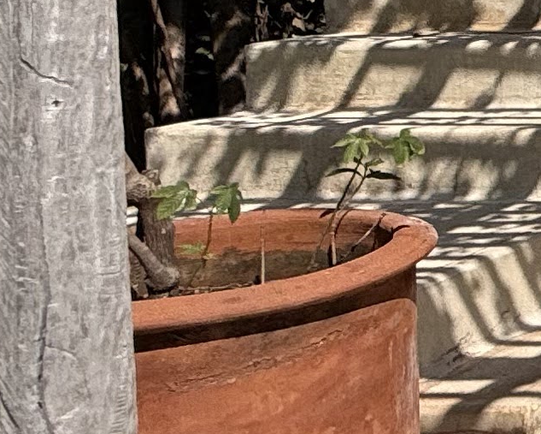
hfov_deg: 13.3
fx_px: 1394
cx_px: 1425
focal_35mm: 87
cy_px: -68
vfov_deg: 17.0
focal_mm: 2.22
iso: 50
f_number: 2.2
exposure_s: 1/3891
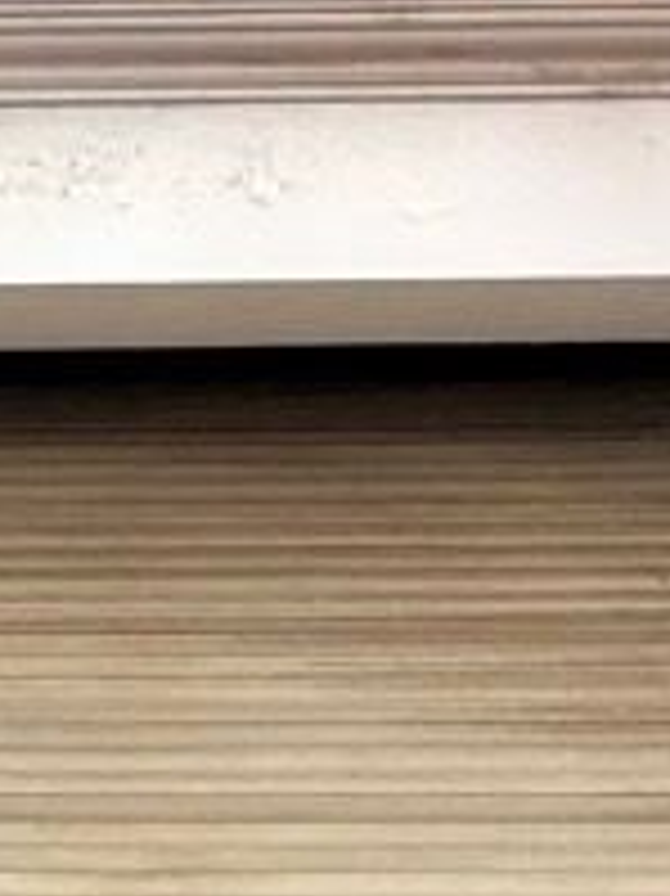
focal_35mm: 72
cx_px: 207
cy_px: 167
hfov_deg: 20.3
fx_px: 1860
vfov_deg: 26.5
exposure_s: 1/121
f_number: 2.2
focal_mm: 2.22
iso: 250
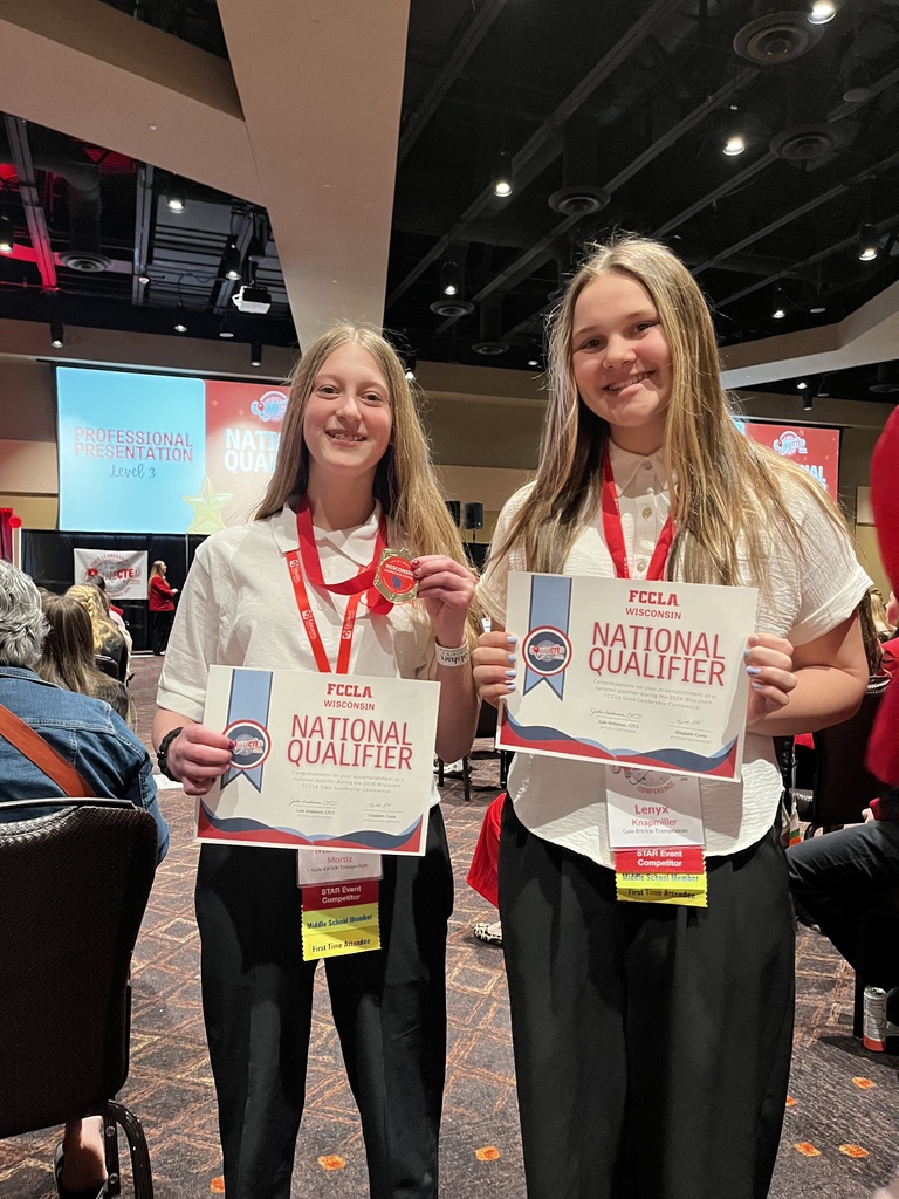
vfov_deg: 67.3
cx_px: 450
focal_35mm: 26
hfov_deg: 53.1
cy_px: 600
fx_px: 900
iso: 640
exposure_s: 1/36
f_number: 1.6
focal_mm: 5.1
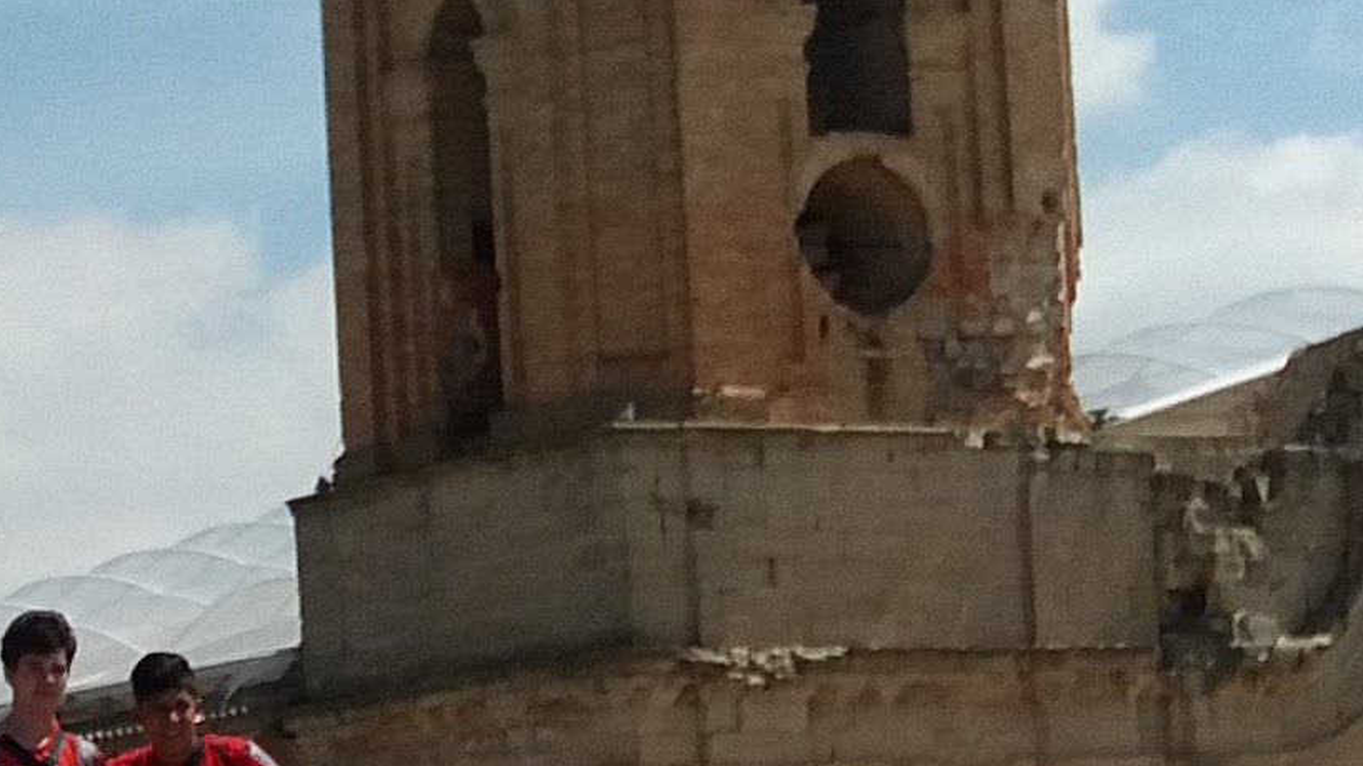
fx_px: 5565
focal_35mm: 154
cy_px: 589
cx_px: 45
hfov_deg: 13.8
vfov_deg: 7.9
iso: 64
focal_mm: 3.7
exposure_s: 1/3022
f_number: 1.9
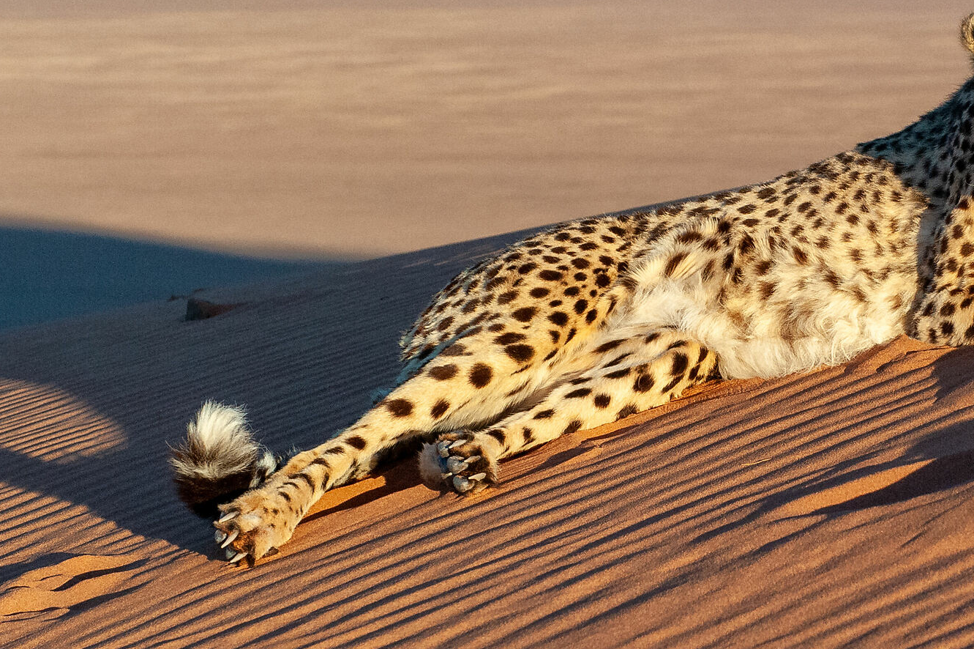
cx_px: 768
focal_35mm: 220
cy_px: 278
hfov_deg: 9.3
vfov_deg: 6.2
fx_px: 5949
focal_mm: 122
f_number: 18
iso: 3200
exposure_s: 1/1250
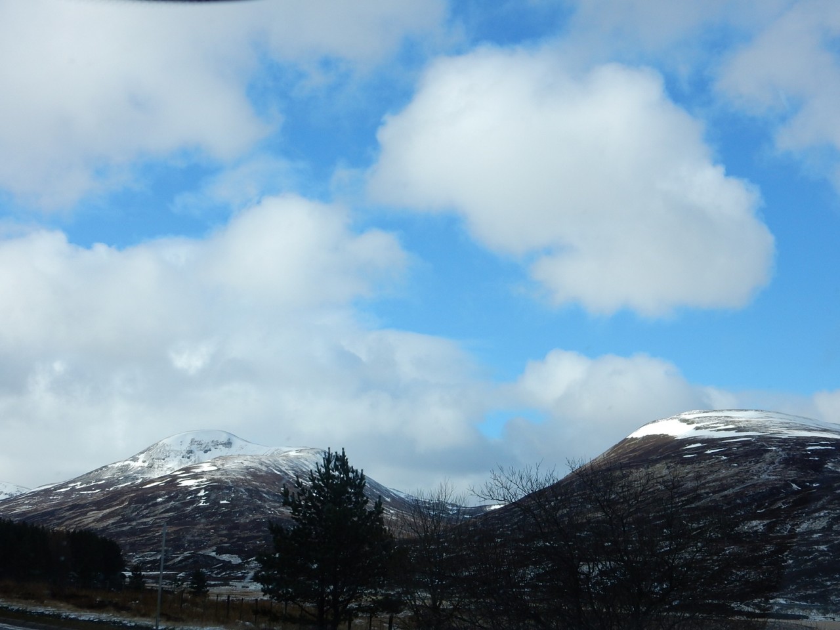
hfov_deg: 37.5
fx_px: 1238
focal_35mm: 51
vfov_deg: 28.6
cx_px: 420
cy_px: 315
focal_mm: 9
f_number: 4.5
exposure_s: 1/800
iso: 125
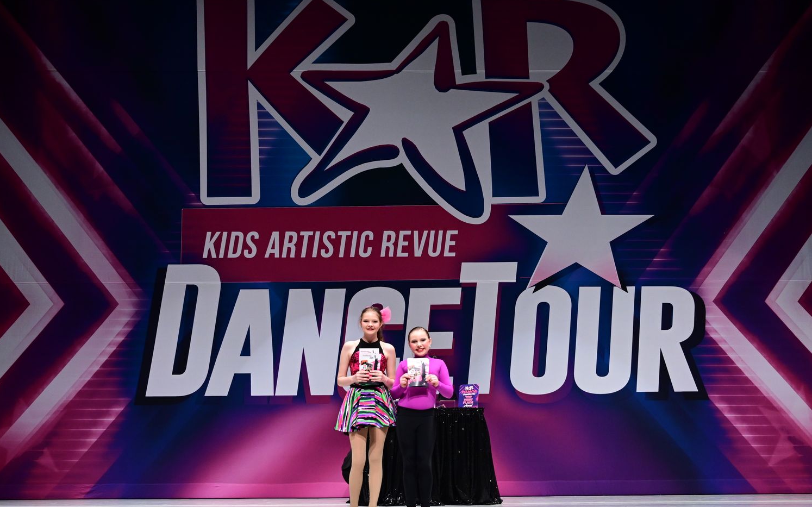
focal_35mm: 44
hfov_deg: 45.3
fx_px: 973
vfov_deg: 29.2
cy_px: 259
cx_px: 405
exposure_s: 1/800
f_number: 2.8
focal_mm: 29
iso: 1250
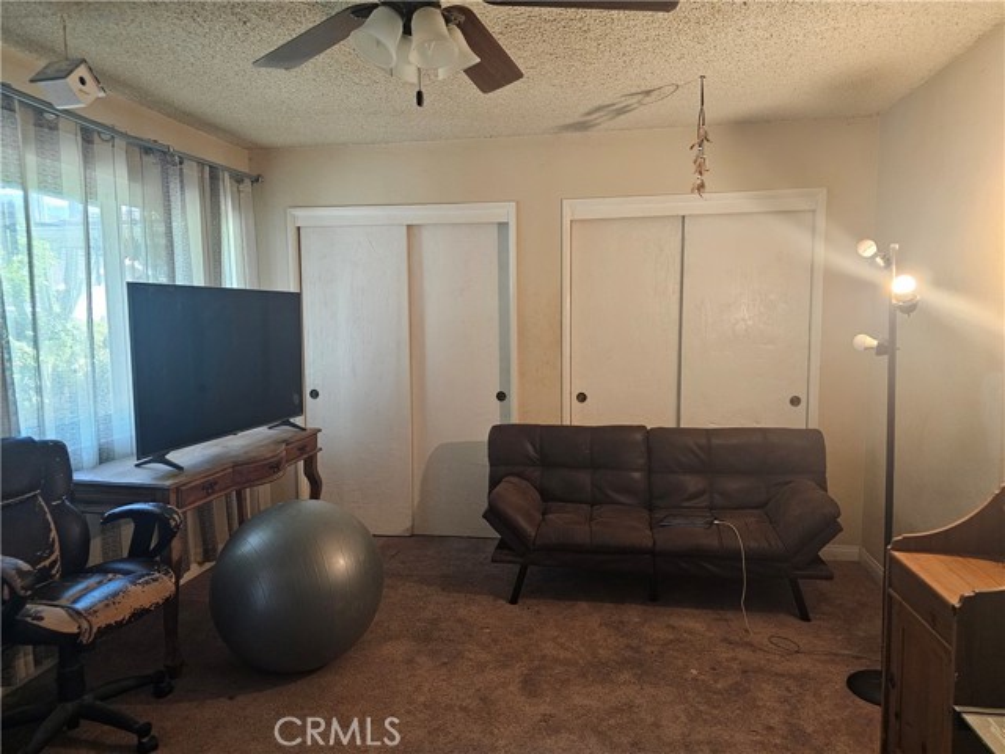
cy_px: 377
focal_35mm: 23
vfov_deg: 58.9
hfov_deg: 73.9
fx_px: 668
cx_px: 502
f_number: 1.7
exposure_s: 1/60
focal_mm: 6.3
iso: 640
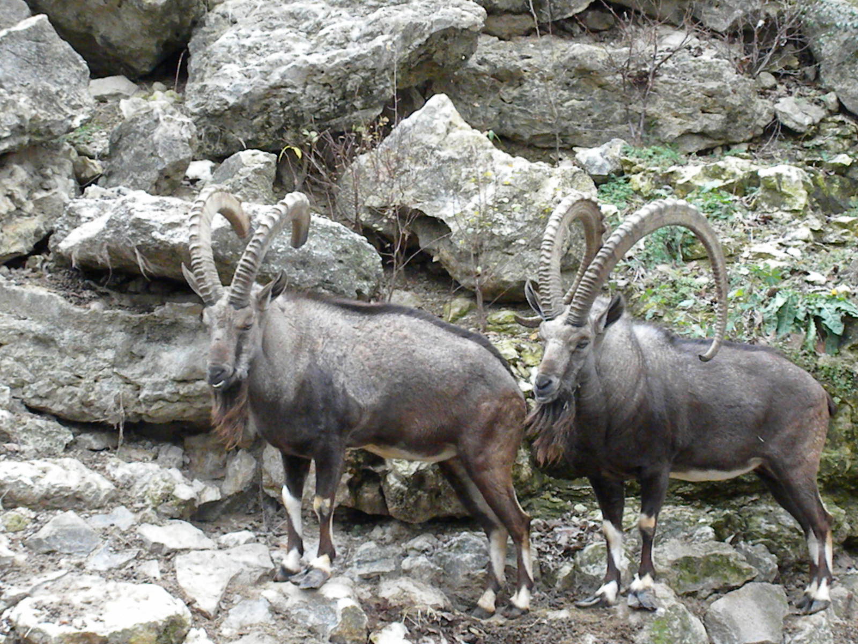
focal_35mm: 100
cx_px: 429
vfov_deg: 14.8
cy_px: 322
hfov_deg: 19.6
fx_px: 2479
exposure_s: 1/253
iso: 1140
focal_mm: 17.7
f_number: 5.1
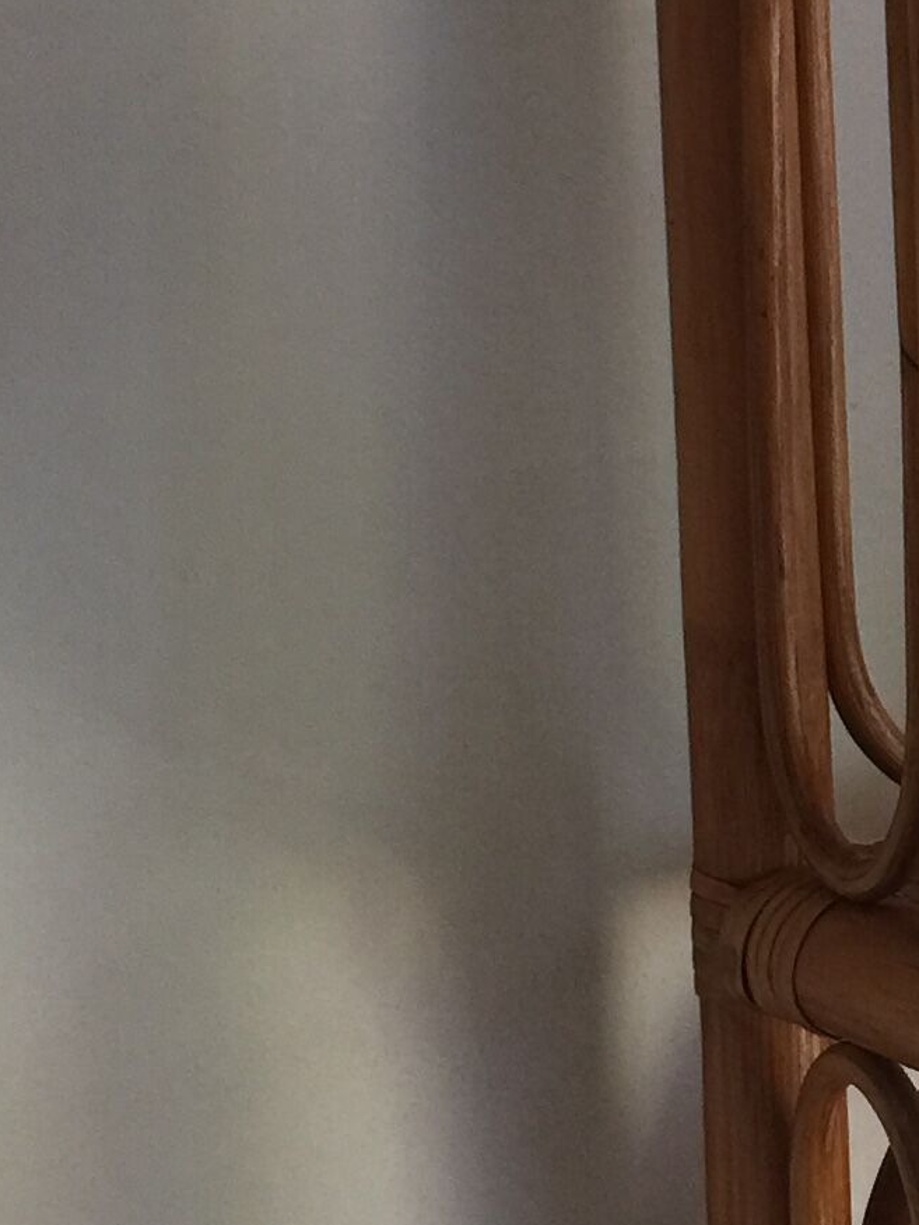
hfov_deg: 12.6
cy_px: 83
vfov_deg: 17.9
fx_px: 3823
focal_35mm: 108
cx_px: 1614
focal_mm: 4.15
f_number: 2.2
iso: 50
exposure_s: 1/33
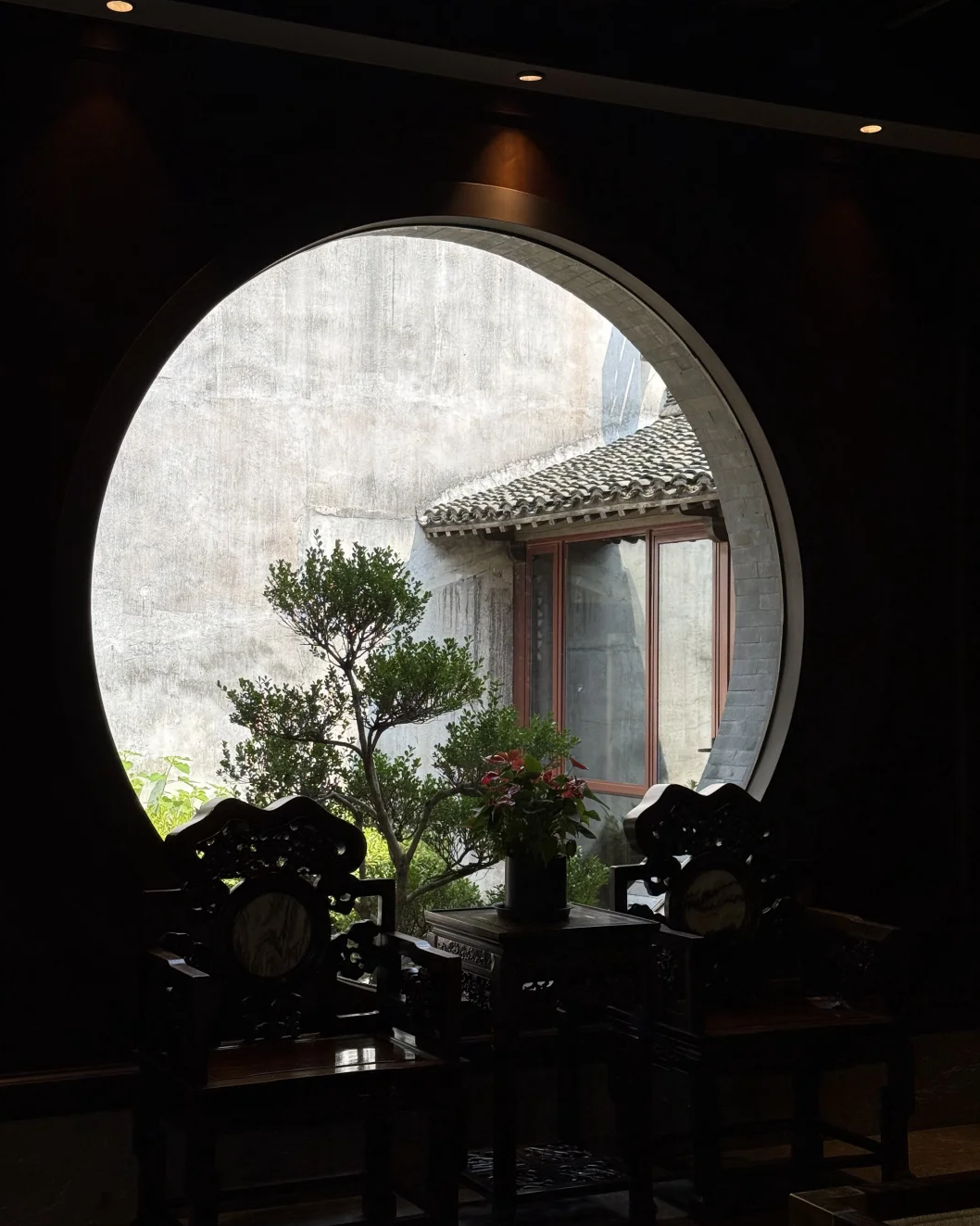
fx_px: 1849
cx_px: 491
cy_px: 599
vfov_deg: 36.7
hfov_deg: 29.7
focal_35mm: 51
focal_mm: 6.76
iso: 64
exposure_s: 1/1264
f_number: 1.78
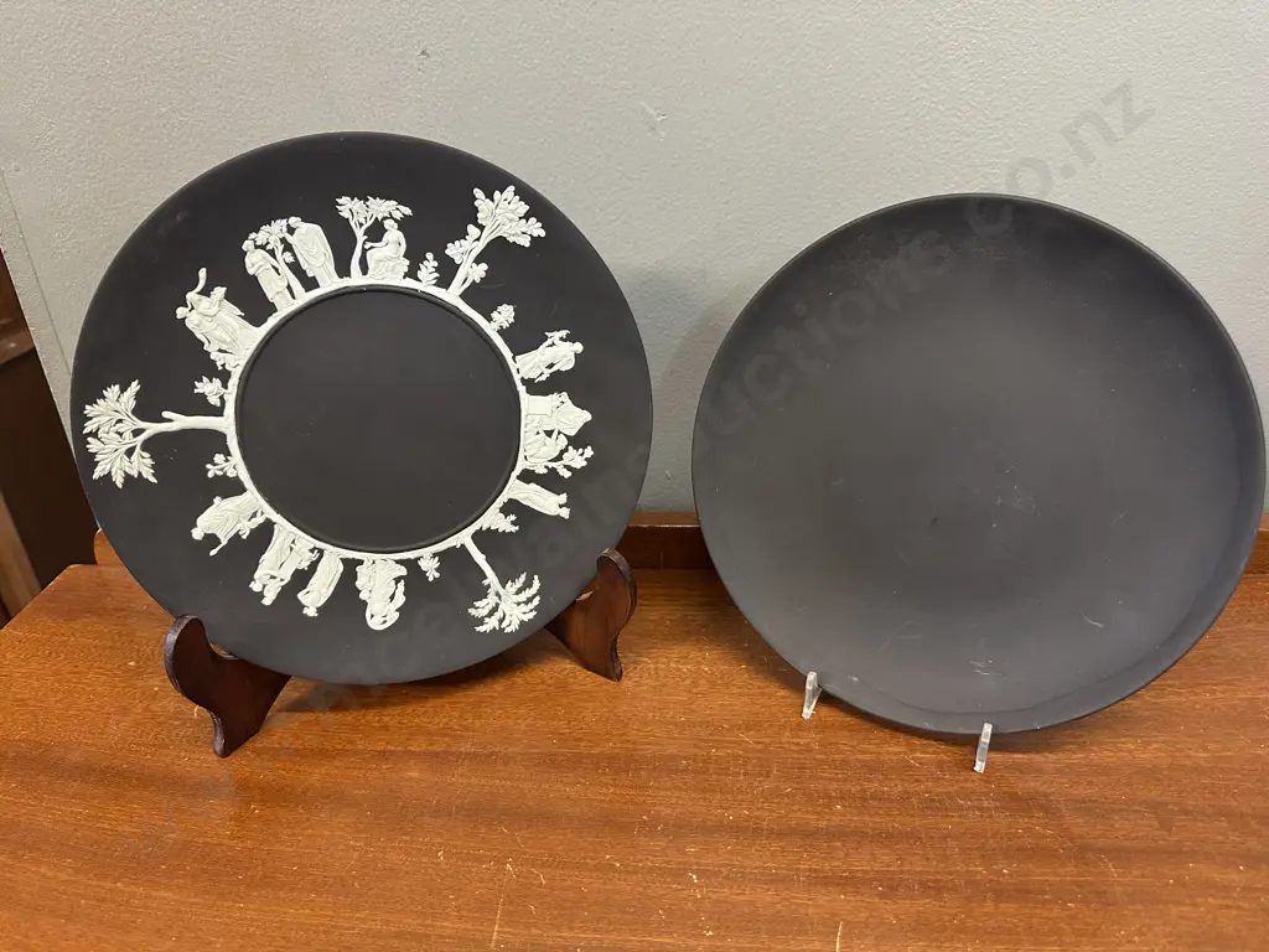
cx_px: 634
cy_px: 476
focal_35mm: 24
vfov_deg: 56.8
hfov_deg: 71.6
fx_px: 880
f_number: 1.78
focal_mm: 6.86
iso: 250
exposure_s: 1/50
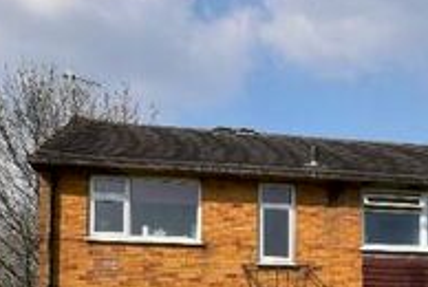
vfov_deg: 23.4
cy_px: 323
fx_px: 643
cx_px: 388
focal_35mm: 54
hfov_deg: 34.7
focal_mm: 10
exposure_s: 1/500
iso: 400
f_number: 11
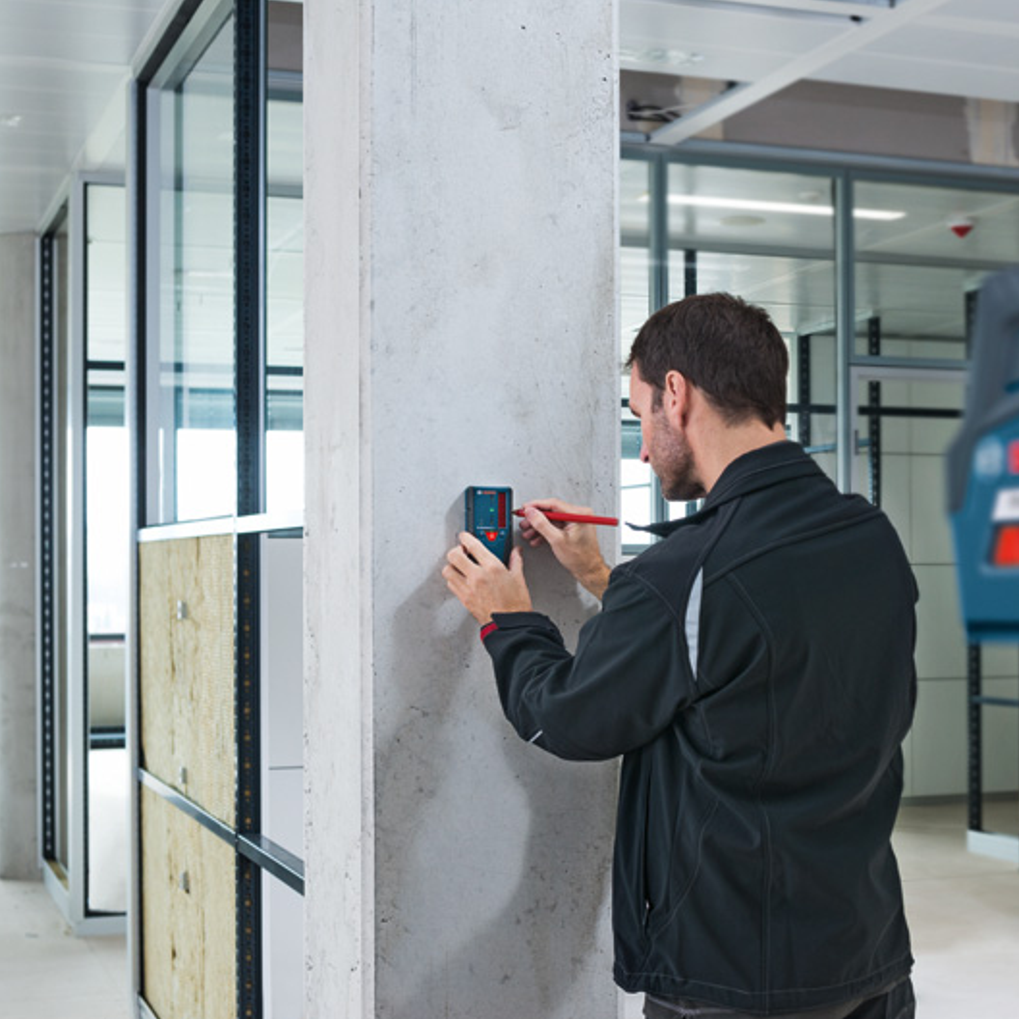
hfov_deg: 29.2
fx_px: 1932
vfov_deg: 29.6
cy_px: 513
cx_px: 720
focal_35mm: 58
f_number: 9
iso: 500
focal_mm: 45
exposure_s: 1/20
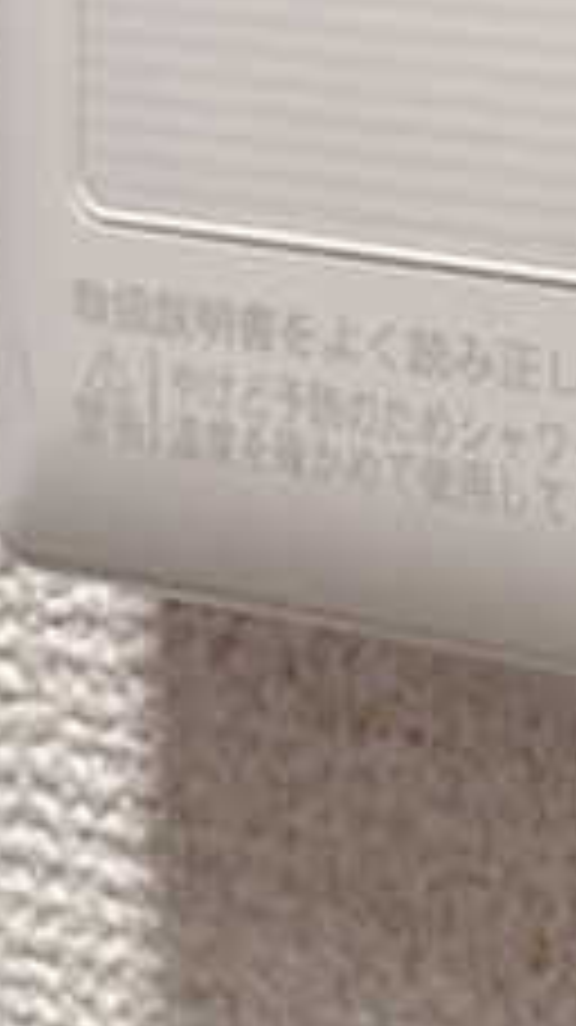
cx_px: 893
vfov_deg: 22.2
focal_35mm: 87
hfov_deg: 13.0
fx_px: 2366
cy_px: -270
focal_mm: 4.25
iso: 250
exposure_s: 1/50
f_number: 1.8
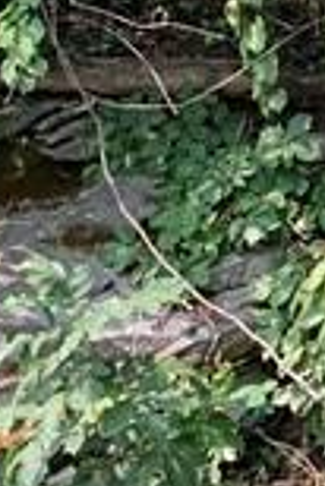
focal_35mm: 180
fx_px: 2432
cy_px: -540
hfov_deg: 6.5
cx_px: 1164
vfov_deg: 10.4
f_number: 1.8
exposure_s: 1/232
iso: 25
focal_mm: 4.25
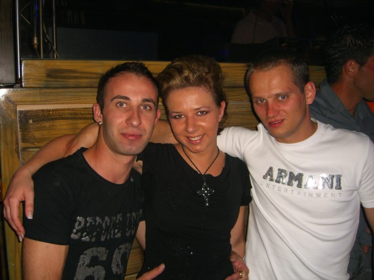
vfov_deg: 37.7
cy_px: 140
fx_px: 411
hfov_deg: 49.0
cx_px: 187
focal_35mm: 38
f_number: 2.8
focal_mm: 7.9
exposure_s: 1/60
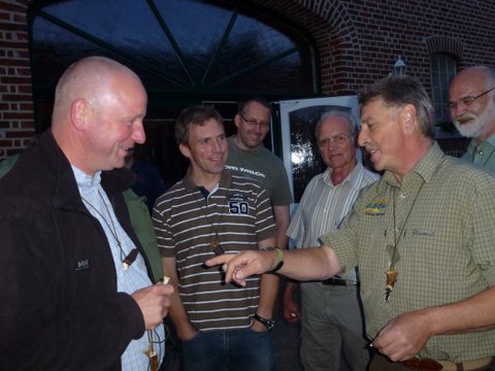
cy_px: 186
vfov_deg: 46.8
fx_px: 429
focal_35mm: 30
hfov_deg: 60.0
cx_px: 248
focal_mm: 5.4
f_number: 3.5
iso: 250
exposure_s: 1/60
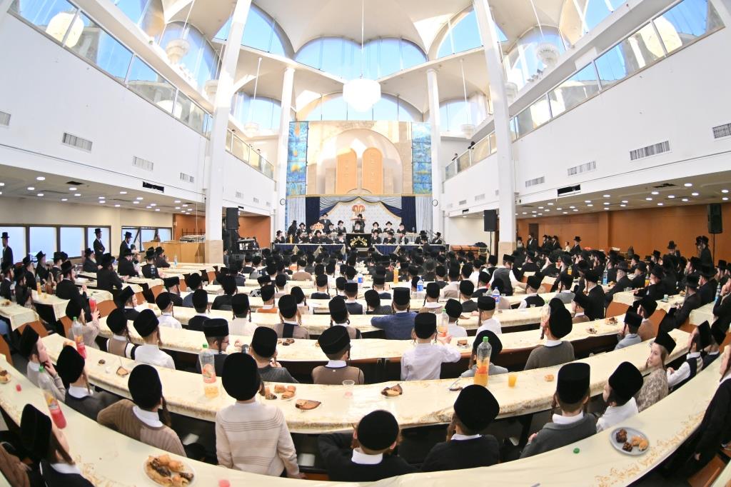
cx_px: 366
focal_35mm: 15
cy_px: 244
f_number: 2.8
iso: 400
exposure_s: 1/400
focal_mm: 10.5
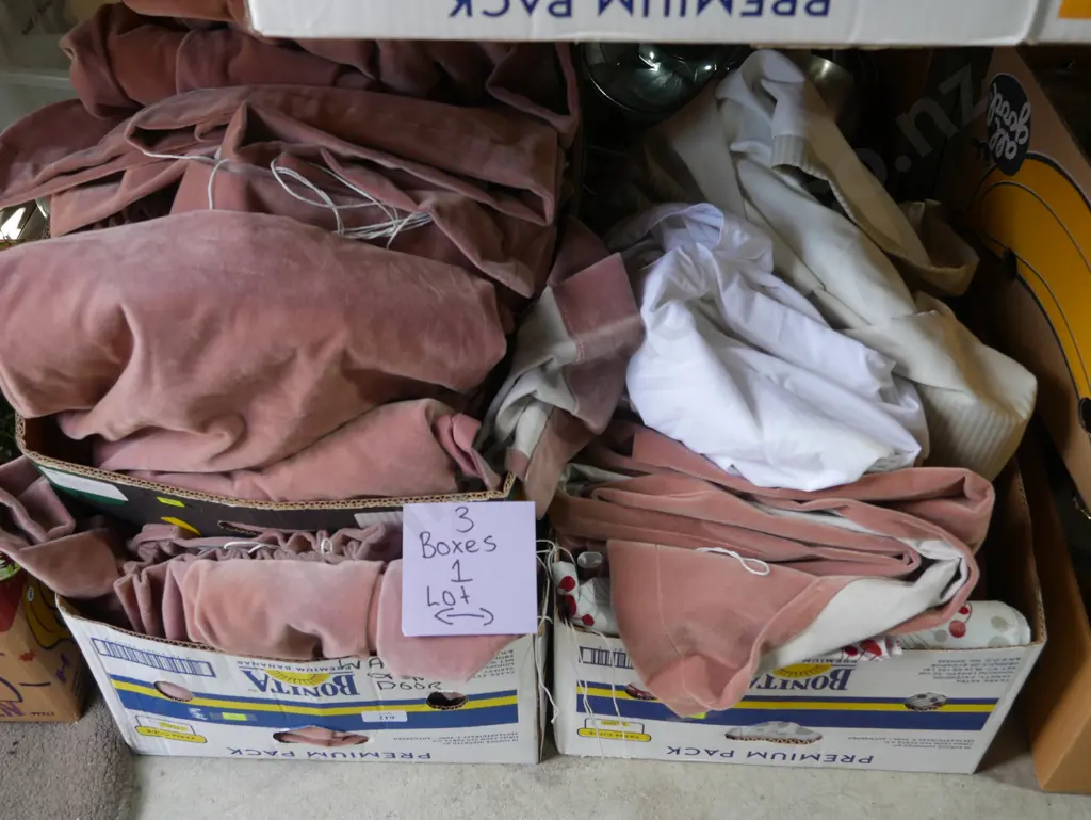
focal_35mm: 40
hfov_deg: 46.8
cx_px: 546
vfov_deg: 36.0
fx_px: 1261
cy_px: 410
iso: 200
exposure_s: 1/80
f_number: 4.5
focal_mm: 20
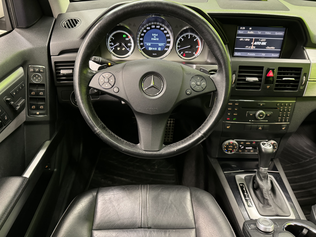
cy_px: 118
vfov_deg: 56.8
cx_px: 158
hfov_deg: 71.6
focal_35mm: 24
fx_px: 219
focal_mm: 6.76
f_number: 1.78
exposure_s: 1/33
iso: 800
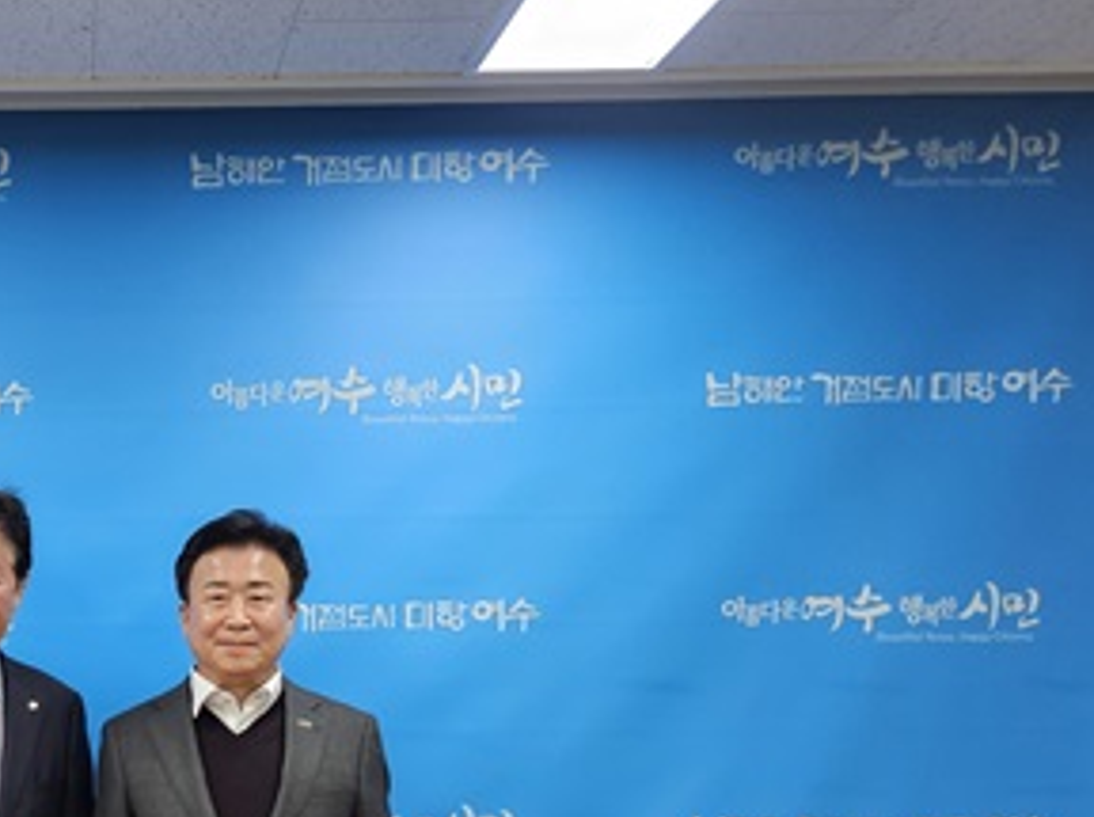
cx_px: 57
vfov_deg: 26.8
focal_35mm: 52
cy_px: 762
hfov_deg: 34.3
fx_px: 1641
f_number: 1.8
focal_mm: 5.4
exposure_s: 1/207
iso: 160
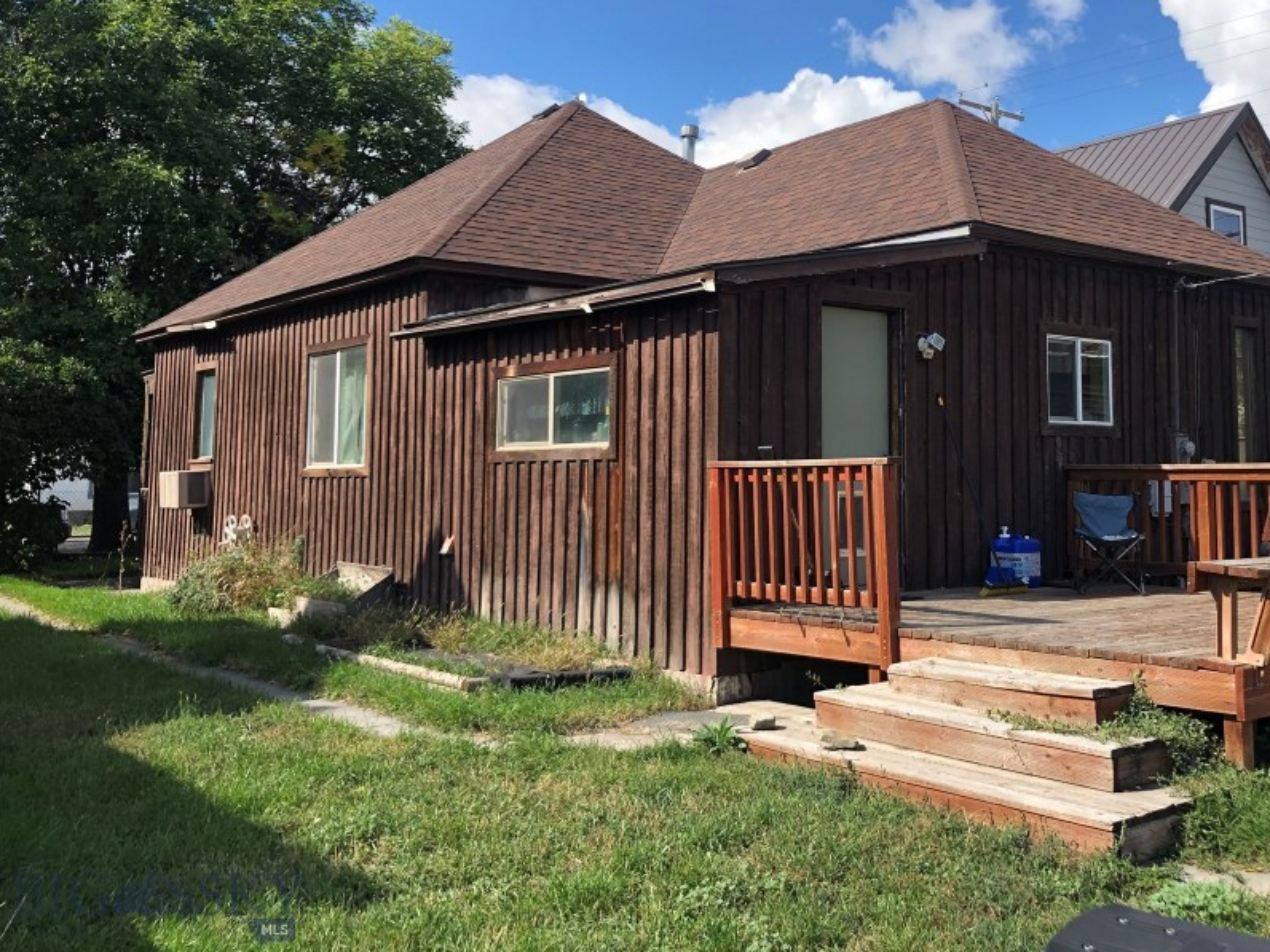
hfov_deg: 50.7
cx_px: 812
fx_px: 1321
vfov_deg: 39.4
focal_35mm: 36
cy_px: 351
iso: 20
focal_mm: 3.99
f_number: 1.8
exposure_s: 1/1116
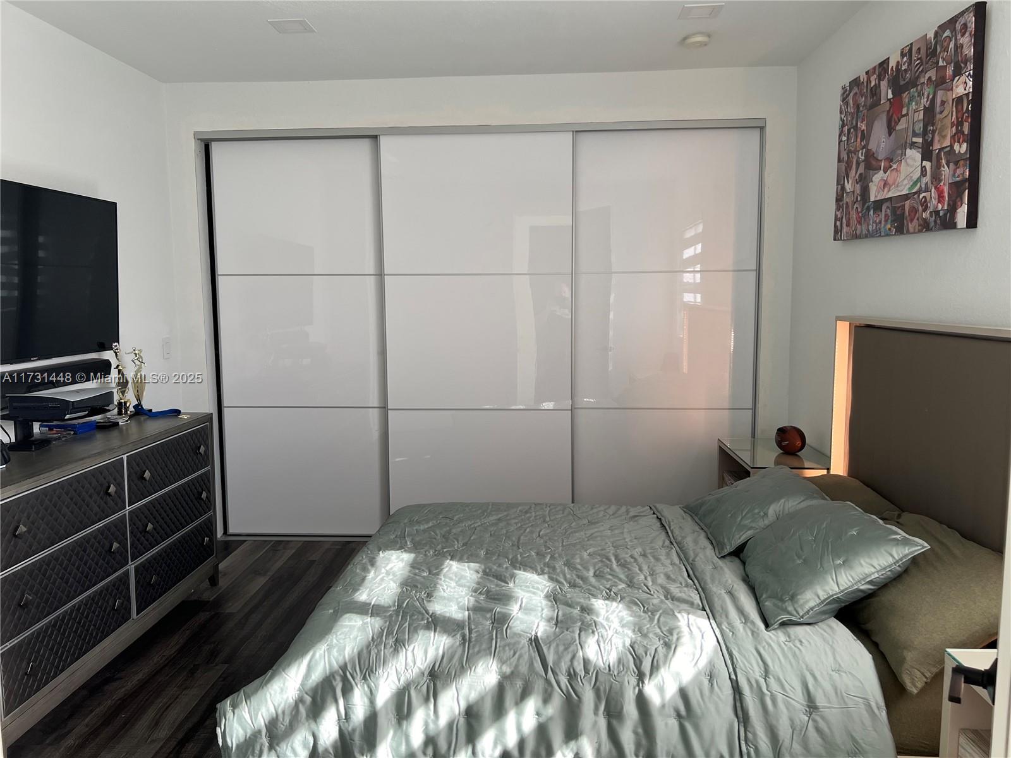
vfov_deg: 53.1
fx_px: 759
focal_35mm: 26
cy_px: 379
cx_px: 506
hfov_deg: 67.3
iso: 64
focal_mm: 5.7
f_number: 1.5
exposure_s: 1/121
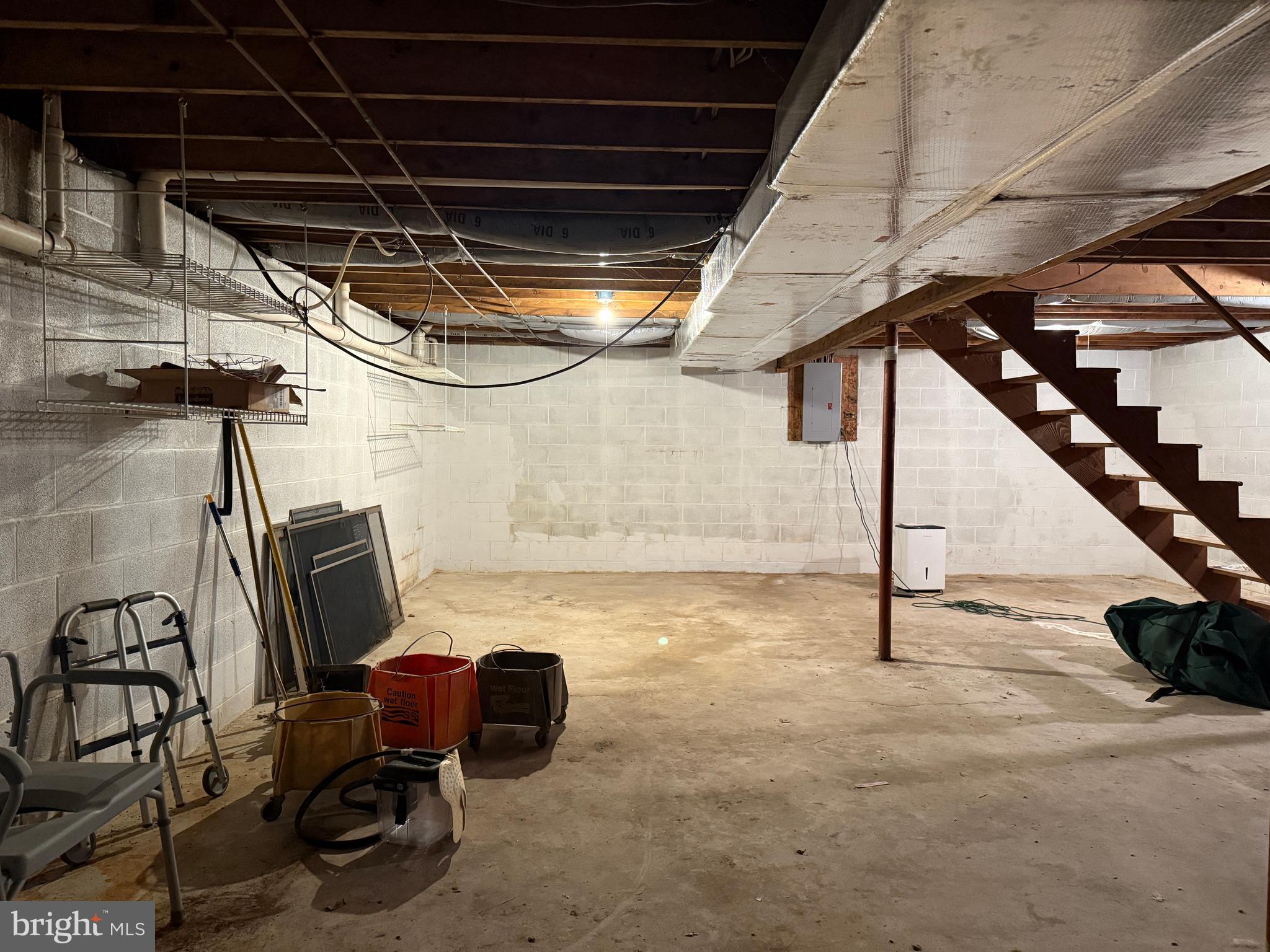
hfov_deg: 71.6
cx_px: 635
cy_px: 476
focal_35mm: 24
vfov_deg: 56.8
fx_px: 881
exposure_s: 1/40
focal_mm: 6.76
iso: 640
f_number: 1.78
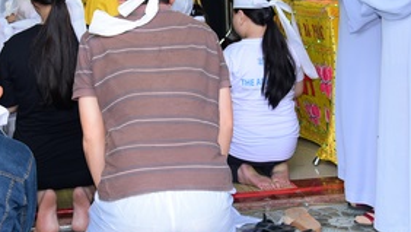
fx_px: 894
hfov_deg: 25.9
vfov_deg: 14.6
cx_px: 182
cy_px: 9
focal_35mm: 82
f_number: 4
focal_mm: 34
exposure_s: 1/80
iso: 320
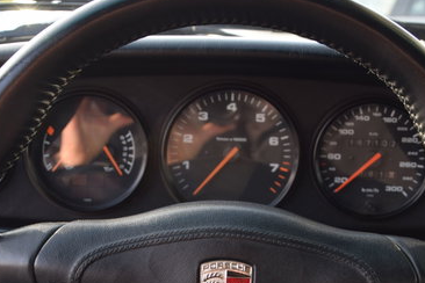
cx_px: 224
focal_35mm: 110
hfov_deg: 18.6
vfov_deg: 12.4
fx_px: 1299
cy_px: 253
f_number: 4.5
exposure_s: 1/80
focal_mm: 35
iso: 100
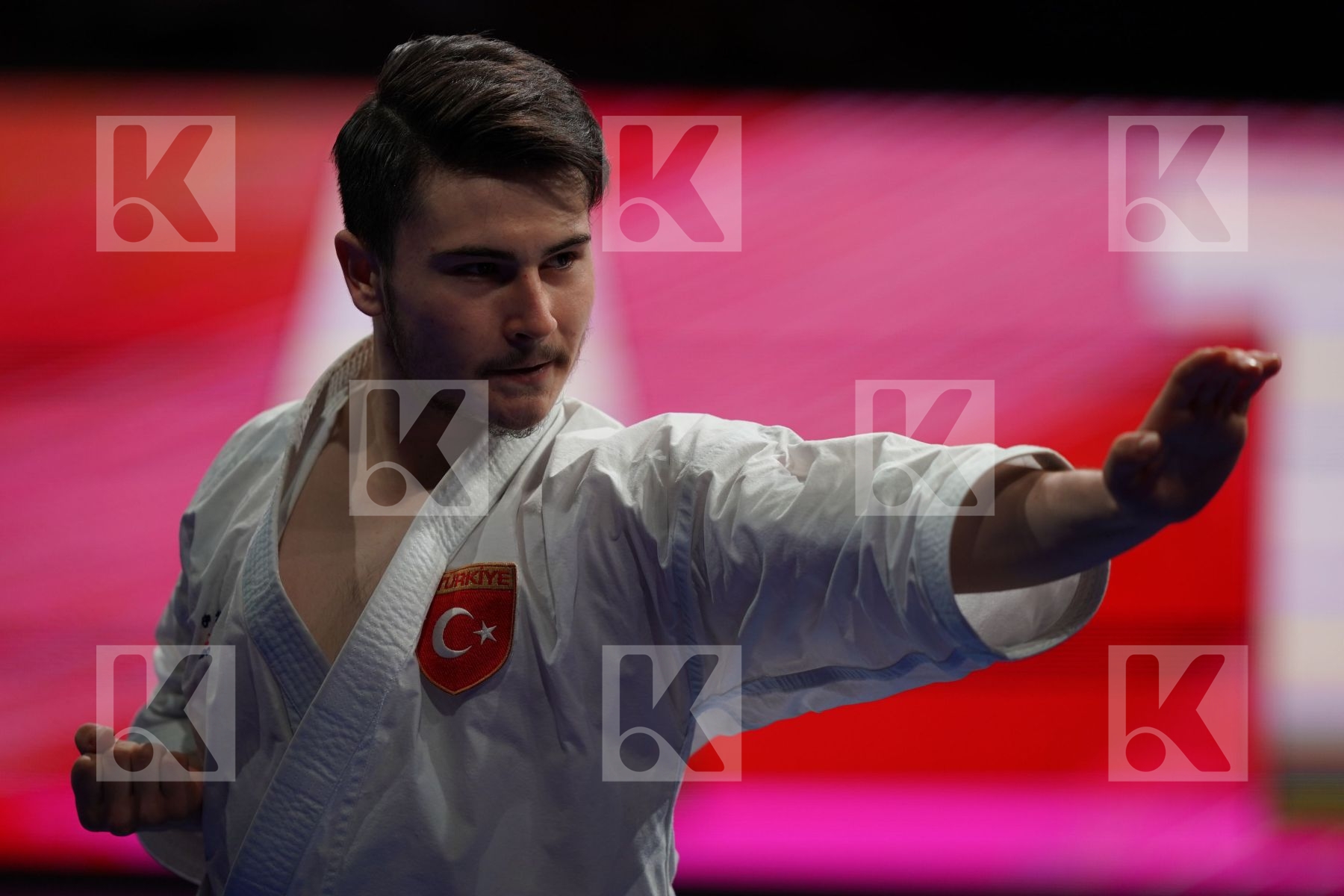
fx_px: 14932
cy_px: 448
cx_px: 672
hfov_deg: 5.2
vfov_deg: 3.4
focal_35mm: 400
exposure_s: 1/500
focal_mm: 400
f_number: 2.8
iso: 640
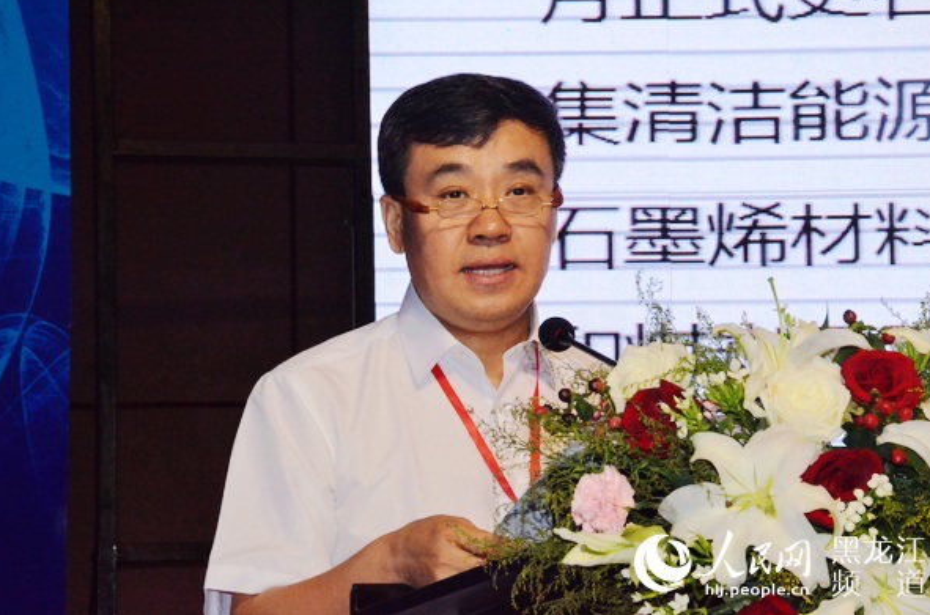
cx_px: 469
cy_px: 306
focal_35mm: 137
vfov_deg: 10.0
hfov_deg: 15.0
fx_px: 3531
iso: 5000
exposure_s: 1/250
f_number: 16
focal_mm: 90
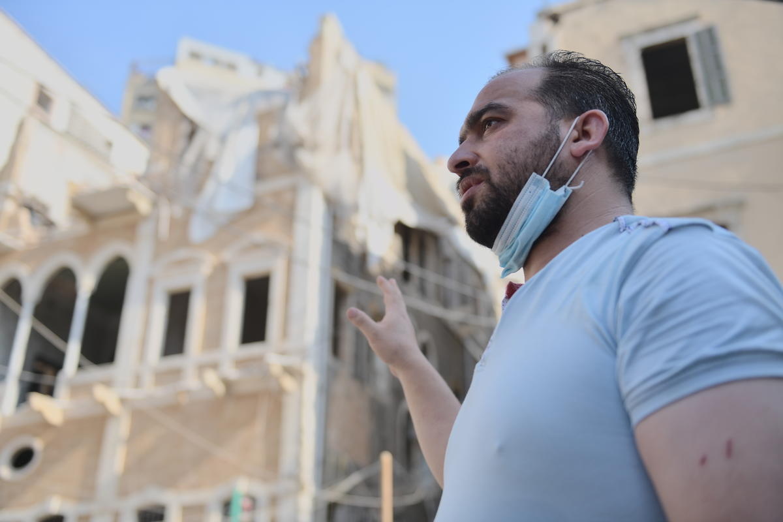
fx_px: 826
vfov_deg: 35.1
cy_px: 261
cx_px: 392
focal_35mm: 38
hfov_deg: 50.7
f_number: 2.8
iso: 160
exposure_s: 1/1250
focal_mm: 38
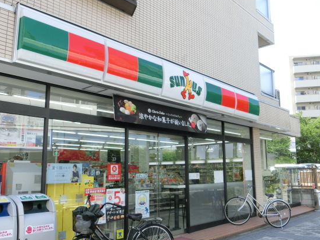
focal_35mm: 34
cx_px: 167
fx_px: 314
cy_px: 123
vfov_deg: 41.8
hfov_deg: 54.0
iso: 80
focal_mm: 5.2
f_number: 3.7
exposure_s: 1/250
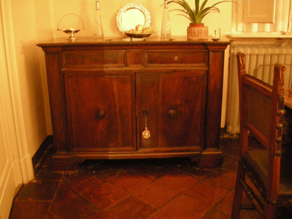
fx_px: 304
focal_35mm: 36
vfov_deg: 39.7
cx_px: 146
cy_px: 110
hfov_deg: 51.4
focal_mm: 7.5
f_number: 2.7
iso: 800
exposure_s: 1/2.2
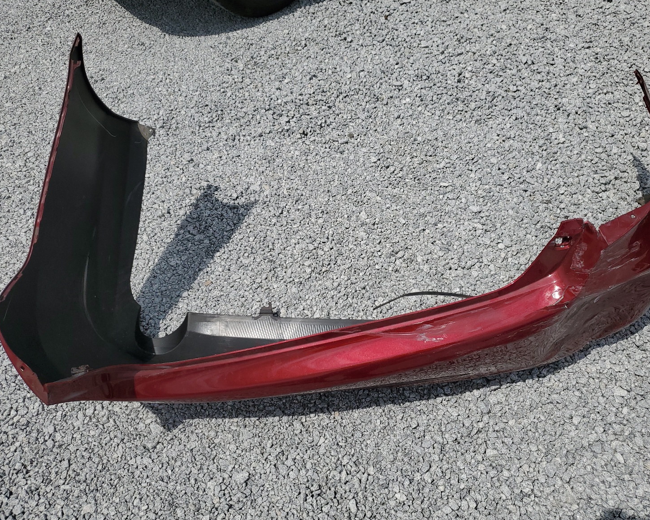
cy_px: 263
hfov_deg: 62.2
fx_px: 539
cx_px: 341
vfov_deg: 51.5
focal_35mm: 28
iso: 50
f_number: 1.5
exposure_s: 1/10000
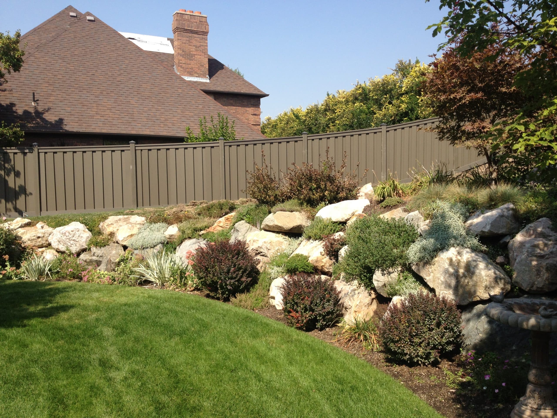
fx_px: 563
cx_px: 278
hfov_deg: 52.6
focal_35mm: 35
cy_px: 209
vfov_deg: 40.7
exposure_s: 1/1416
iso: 64
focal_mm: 4.28
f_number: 2.4
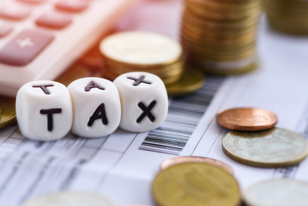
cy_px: 83
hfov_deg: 12.7
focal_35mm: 162
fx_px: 1386
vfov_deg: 8.5
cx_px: 117
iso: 160
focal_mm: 105
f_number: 6.3
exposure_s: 1/250
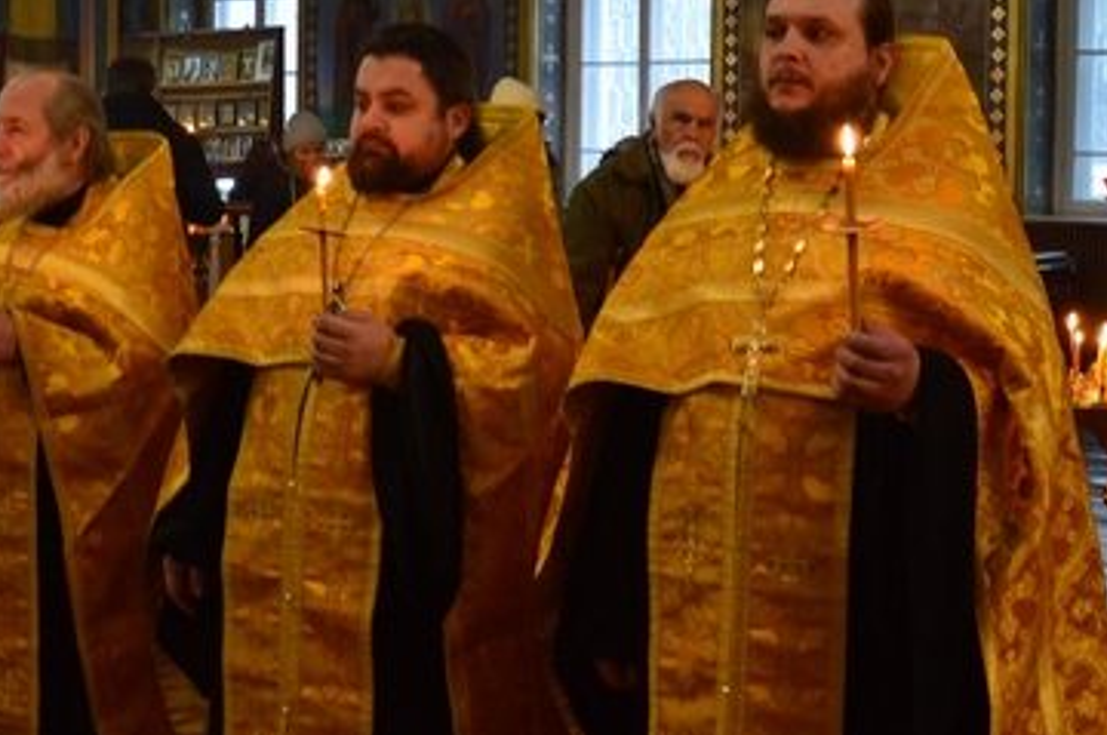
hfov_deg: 33.4
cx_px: 569
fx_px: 1842
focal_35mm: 60
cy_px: 246
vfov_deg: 22.5
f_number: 3.5
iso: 800
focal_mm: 18
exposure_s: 1/20
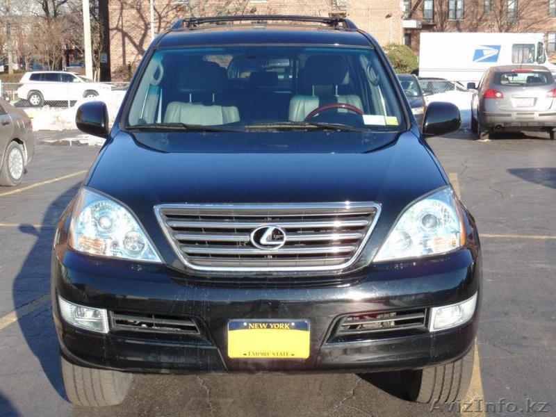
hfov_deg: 33.2
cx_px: 278
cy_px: 208
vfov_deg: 25.2
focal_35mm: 58
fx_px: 932
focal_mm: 10.43
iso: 64
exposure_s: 1/160
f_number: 4.5
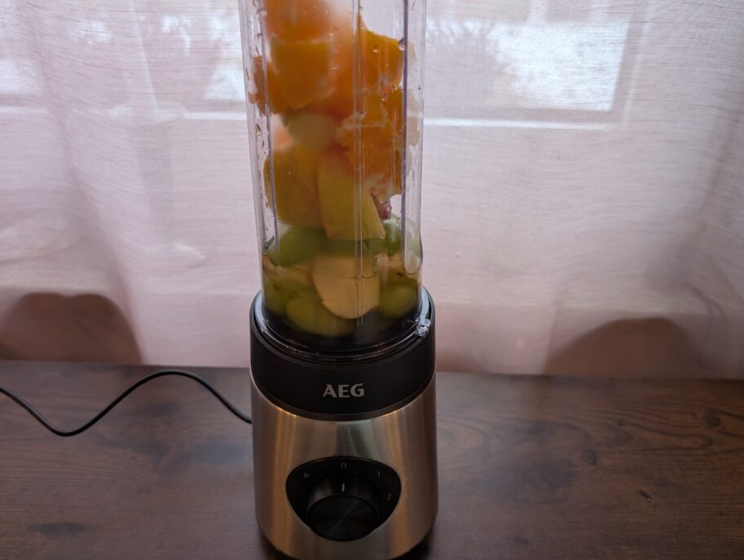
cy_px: 275
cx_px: 385
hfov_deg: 65.2
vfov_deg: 51.5
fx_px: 581
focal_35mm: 27
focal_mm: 6.9
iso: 91
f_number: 1.68
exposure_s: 1/50
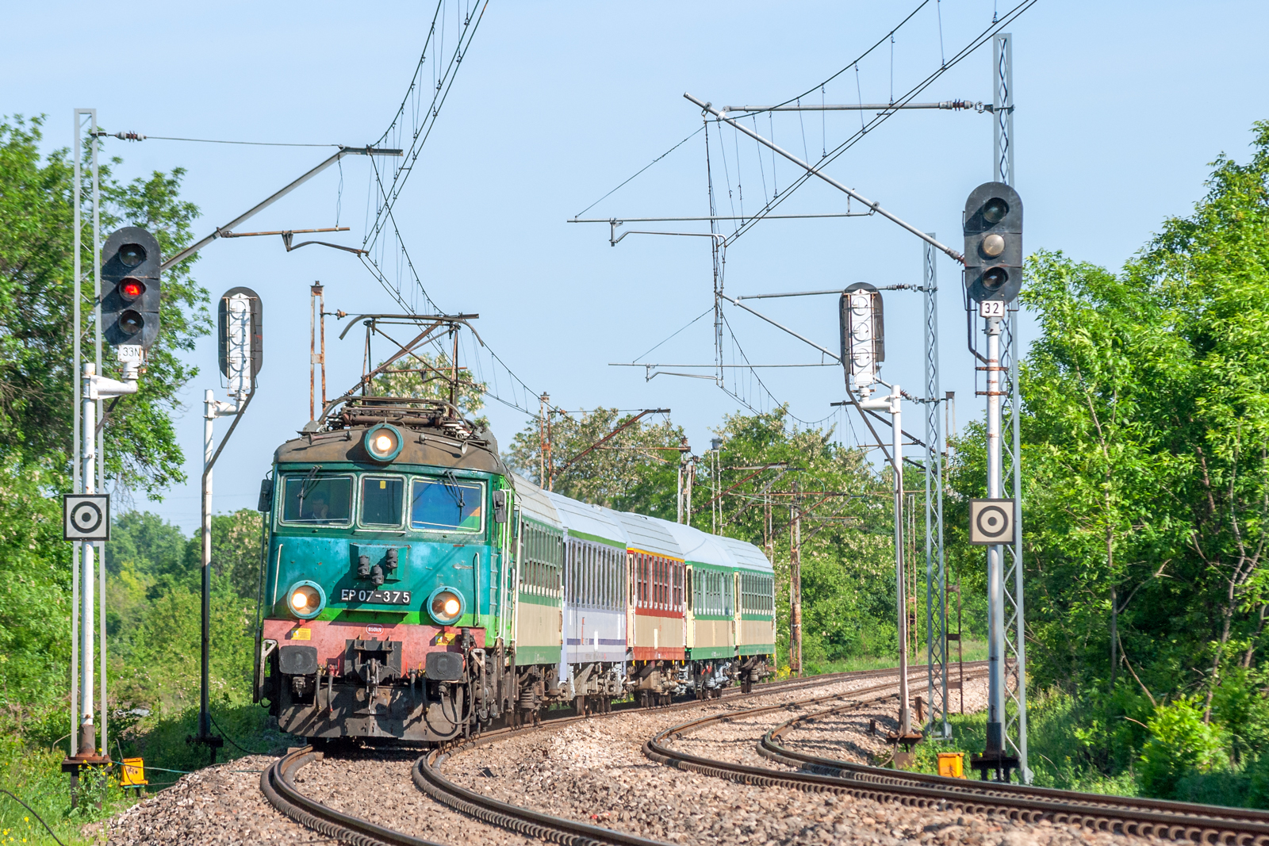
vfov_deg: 6.1
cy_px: 423
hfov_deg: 9.1
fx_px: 7931
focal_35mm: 225
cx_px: 634
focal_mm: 150
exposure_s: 1/320
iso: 100
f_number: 9
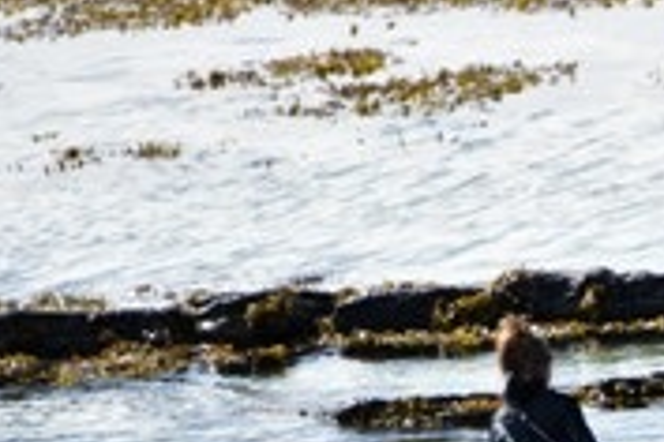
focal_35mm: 1140
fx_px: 21025
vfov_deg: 1.2
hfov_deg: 1.8
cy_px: 481
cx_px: 623
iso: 400
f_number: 5.6
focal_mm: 300
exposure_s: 1/1000
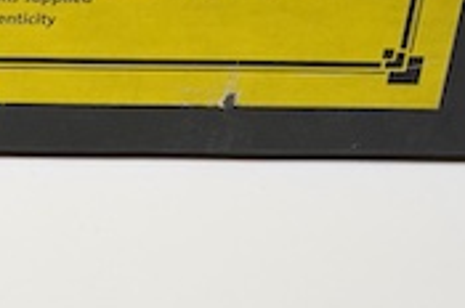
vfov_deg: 5.8
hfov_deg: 8.3
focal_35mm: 232
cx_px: -537
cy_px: -135
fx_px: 2991
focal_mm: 30
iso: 1250
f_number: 9
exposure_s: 1/125
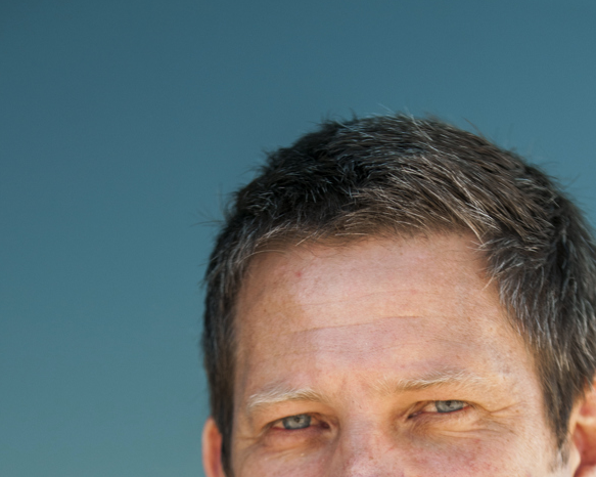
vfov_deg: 6.1
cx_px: 306
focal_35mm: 252
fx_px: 4444
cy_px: 519
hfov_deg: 7.7
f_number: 2.8
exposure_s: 1/500
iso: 200
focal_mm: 102
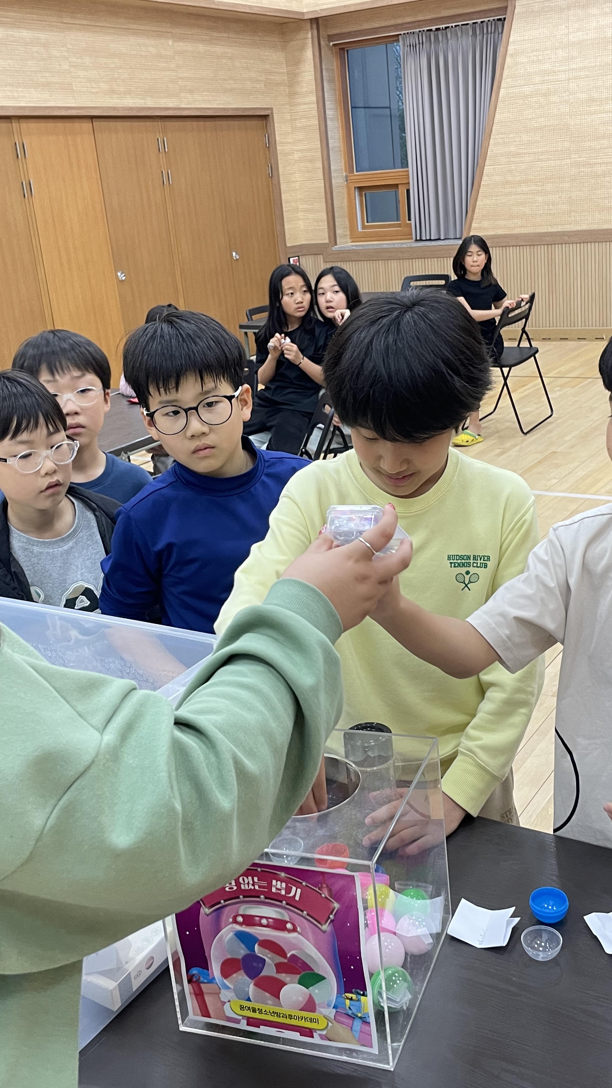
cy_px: 544
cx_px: 361
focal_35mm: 38
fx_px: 1096
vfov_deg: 52.8
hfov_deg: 31.1
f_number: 1.6
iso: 100
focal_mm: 4.2
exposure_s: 1/60
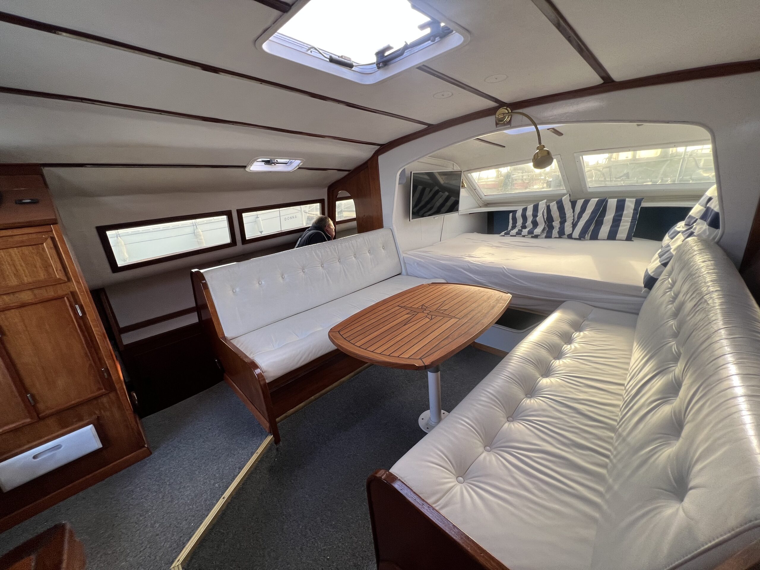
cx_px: 380
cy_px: 285
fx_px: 285
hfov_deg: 106.2
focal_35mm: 13
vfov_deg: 89.9
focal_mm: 1.57
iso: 80
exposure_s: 1/99
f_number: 1.8
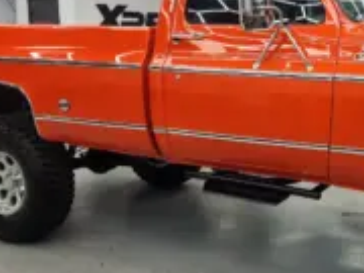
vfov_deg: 28.5
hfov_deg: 35.8
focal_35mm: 51
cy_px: 113
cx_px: 309
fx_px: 536
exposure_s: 1/120
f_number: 1.8
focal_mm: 5.4
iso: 32
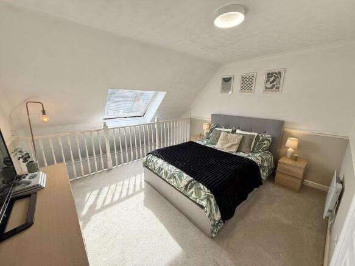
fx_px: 144
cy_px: 133
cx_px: 178
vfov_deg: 85.7
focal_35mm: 14
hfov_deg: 102.1
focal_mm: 2.22
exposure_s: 1/193
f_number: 2.2
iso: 50
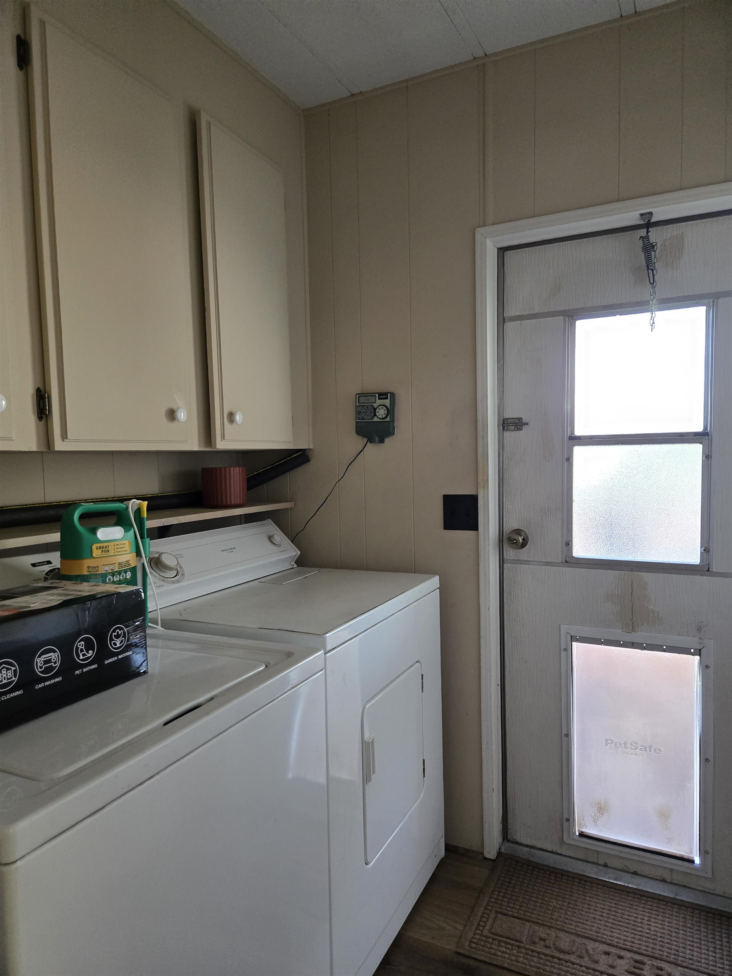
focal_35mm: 23
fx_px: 648
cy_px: 488
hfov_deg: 58.9
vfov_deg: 73.9
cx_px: 366
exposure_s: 1/120
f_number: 1.8
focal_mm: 5.4
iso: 500
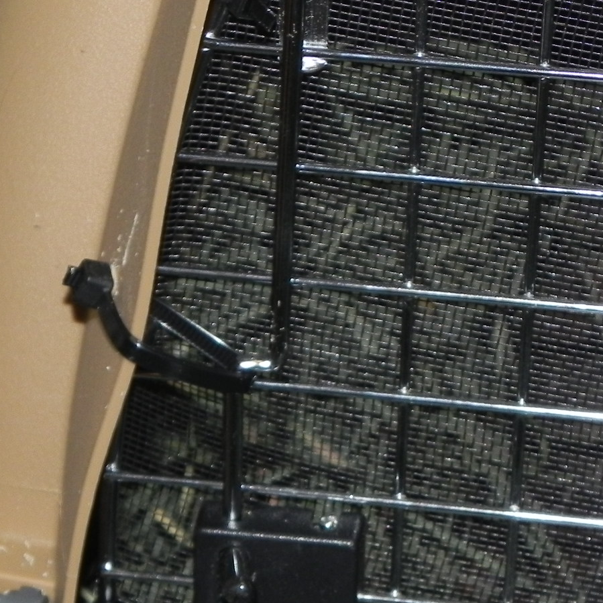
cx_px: 349
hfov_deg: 11.6
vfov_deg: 11.5
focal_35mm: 151
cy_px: 509
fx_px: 2976
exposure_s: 1/30
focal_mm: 13.4
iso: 200
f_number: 4
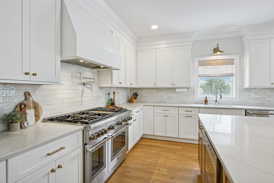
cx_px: 137
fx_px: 140
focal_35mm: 18
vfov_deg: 66.2
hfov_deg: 88.7
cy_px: 92
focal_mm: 18.4
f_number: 8
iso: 400
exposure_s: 1/20
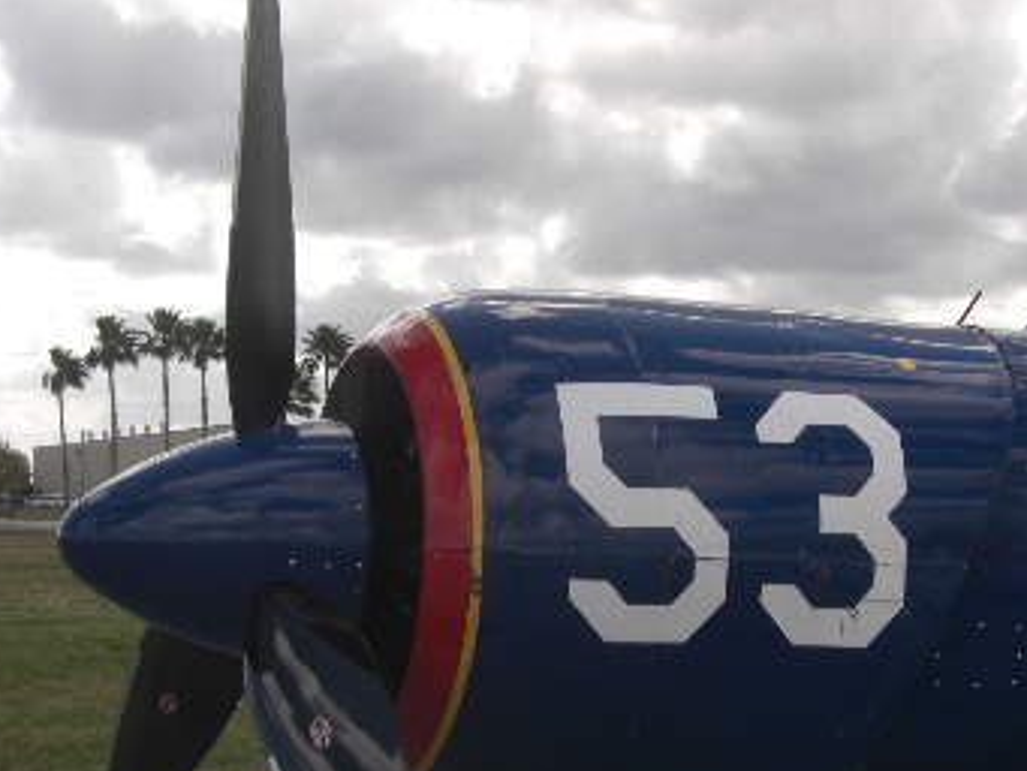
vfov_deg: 17.8
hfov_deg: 23.3
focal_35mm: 83
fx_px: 2463
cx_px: 756
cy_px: 486
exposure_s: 1/320
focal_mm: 8.4
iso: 64
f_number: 5
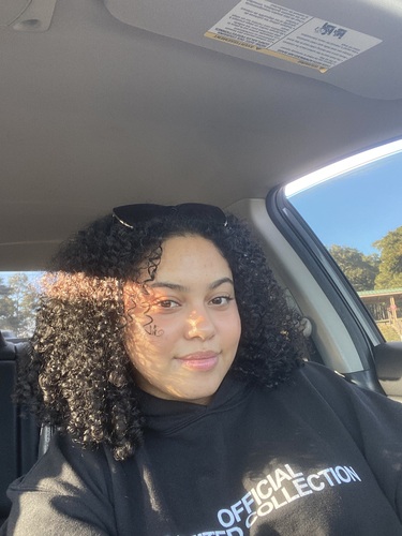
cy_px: 268
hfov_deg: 46.8
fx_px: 465
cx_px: 201
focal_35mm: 30
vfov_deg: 60.0
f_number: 2.2
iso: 100
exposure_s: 1/119
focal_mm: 2.71
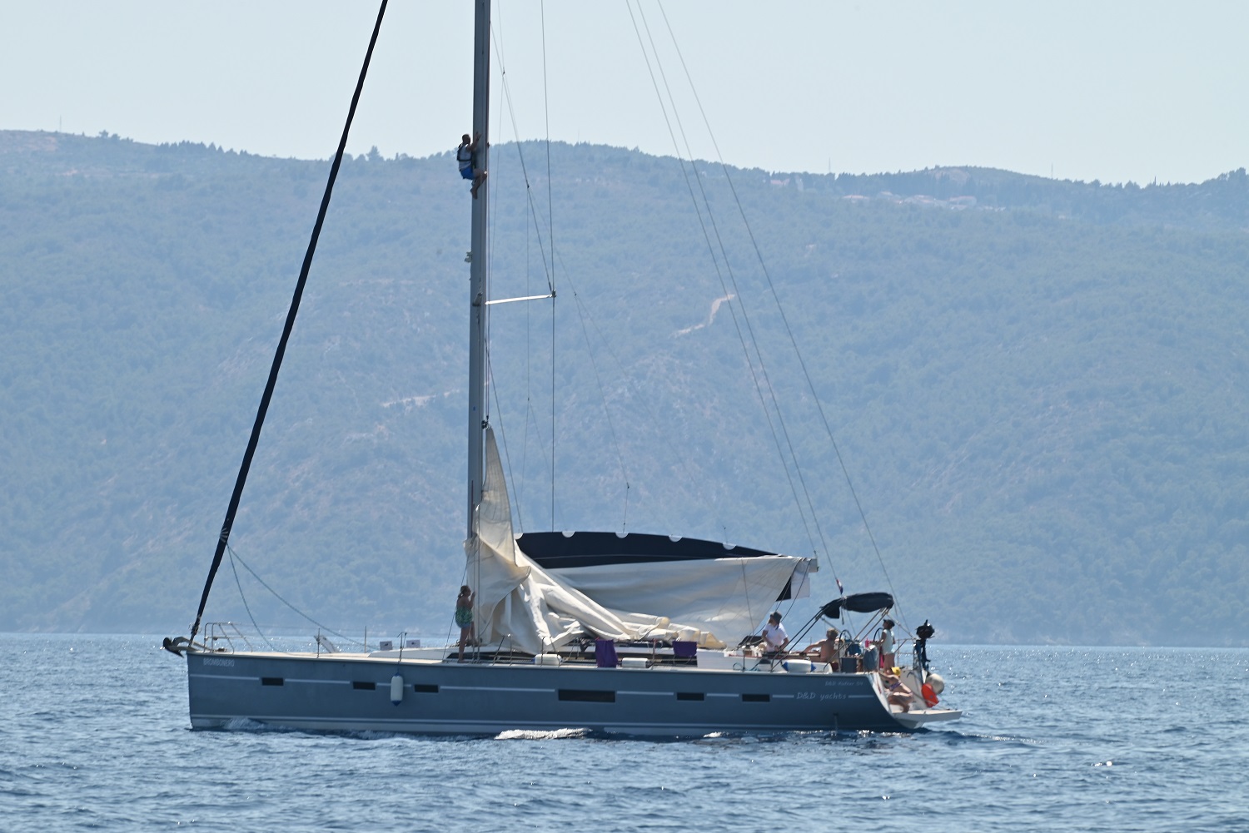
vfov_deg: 4.6
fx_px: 10411
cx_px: 624
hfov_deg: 6.9
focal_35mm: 300
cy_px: 416
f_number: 16
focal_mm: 300
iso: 250
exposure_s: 1/320
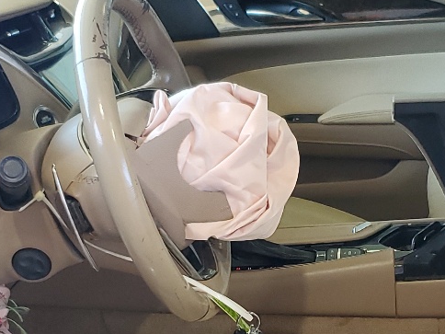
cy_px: 287
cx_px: 271
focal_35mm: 86
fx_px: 1106
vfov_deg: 17.0
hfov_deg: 22.7
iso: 89
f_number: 1.5
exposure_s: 1/120
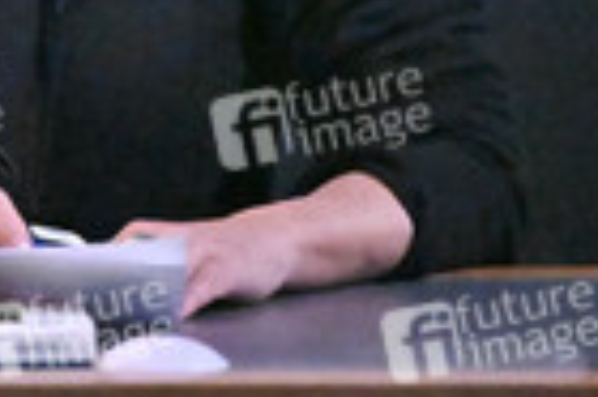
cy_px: -201
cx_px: -49
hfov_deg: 3.2
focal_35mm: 643
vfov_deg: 2.1
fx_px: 10668
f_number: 2.8
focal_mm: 200
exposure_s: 1/400
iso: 32000
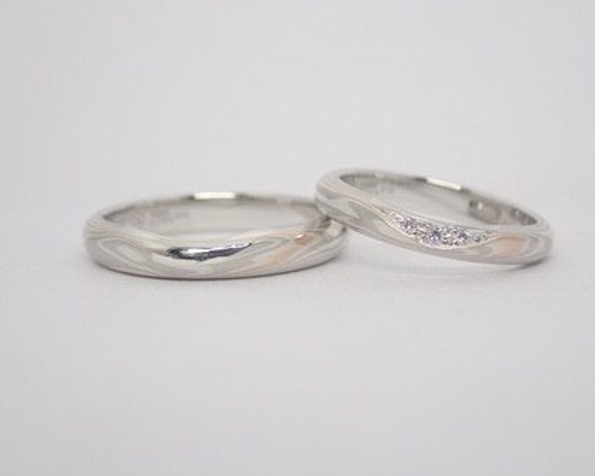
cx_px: 318
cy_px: 239
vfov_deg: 19.0
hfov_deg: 23.5
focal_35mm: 81
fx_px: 1427
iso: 200
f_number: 4.1
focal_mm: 13.65
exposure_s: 1/160
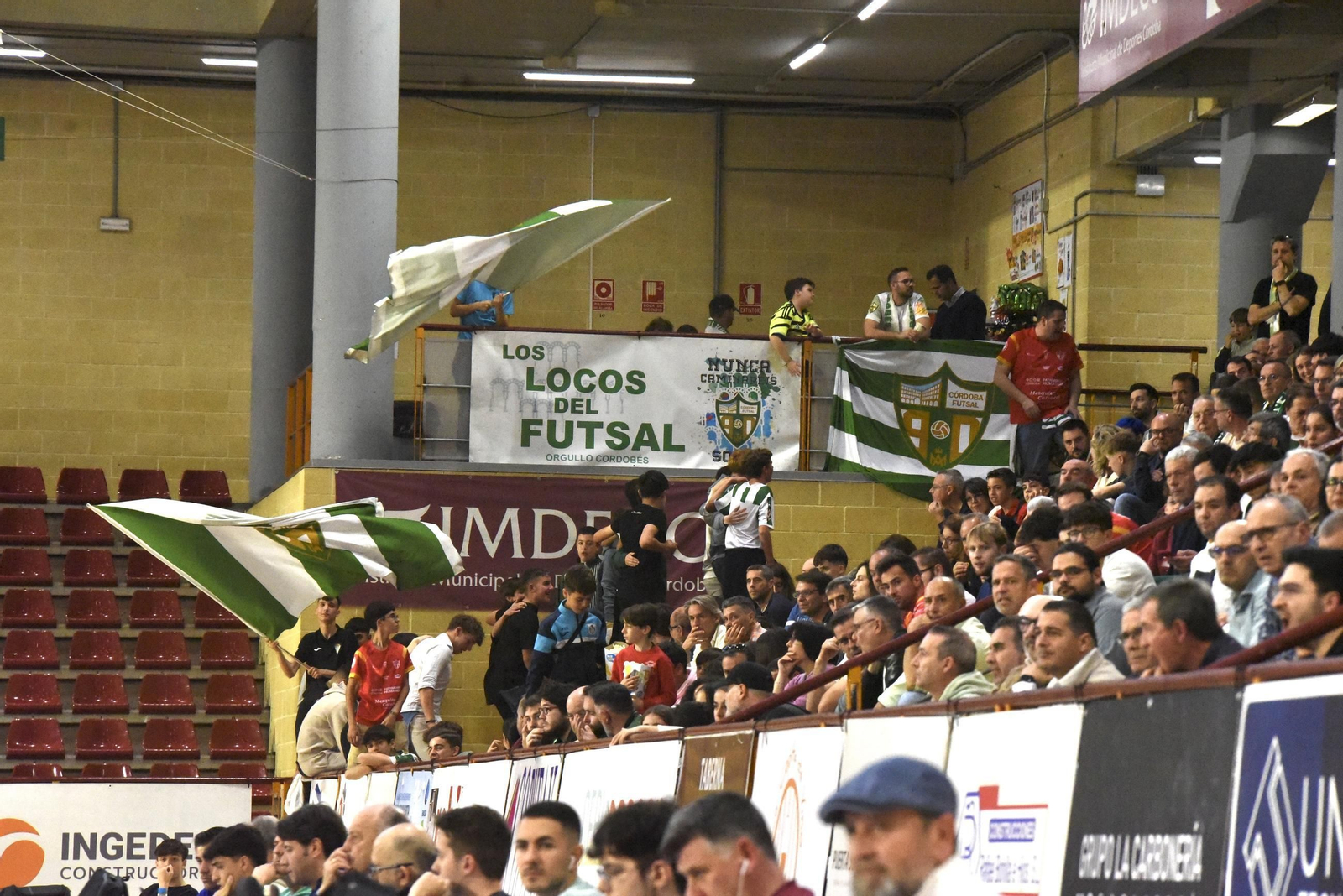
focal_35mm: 175
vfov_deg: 7.9
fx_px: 6530
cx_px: 672
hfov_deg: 11.7
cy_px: 448
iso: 12800
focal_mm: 175
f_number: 6.3
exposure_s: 1/800
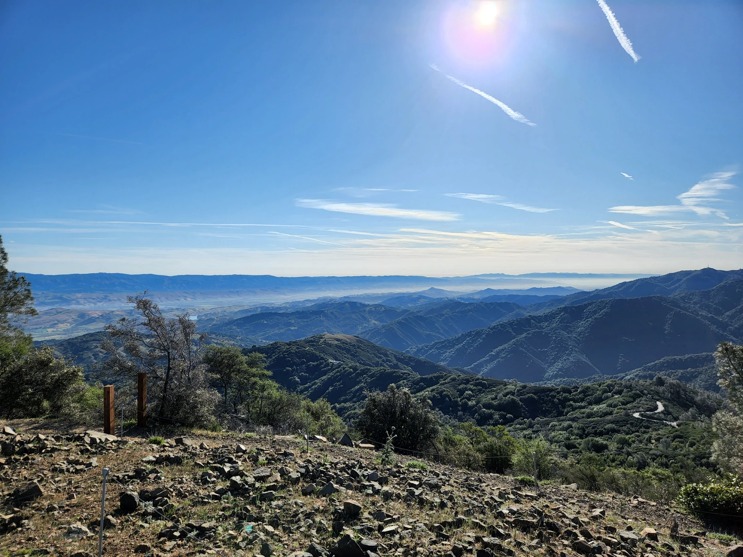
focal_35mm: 23
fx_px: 494
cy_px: 278
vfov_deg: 58.9
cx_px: 372
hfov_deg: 73.9
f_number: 1.8
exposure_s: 1/3001
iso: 20
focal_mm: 5.4
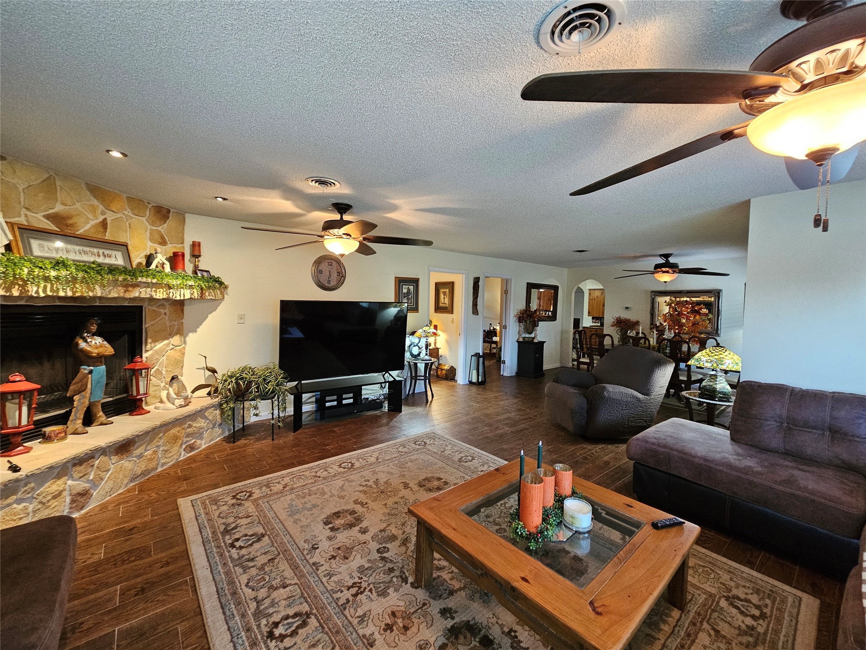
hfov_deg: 106.2
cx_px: 433
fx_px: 325
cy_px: 325
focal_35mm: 13
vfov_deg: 89.9
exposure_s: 1/30
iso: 400
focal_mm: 2.2
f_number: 2.2
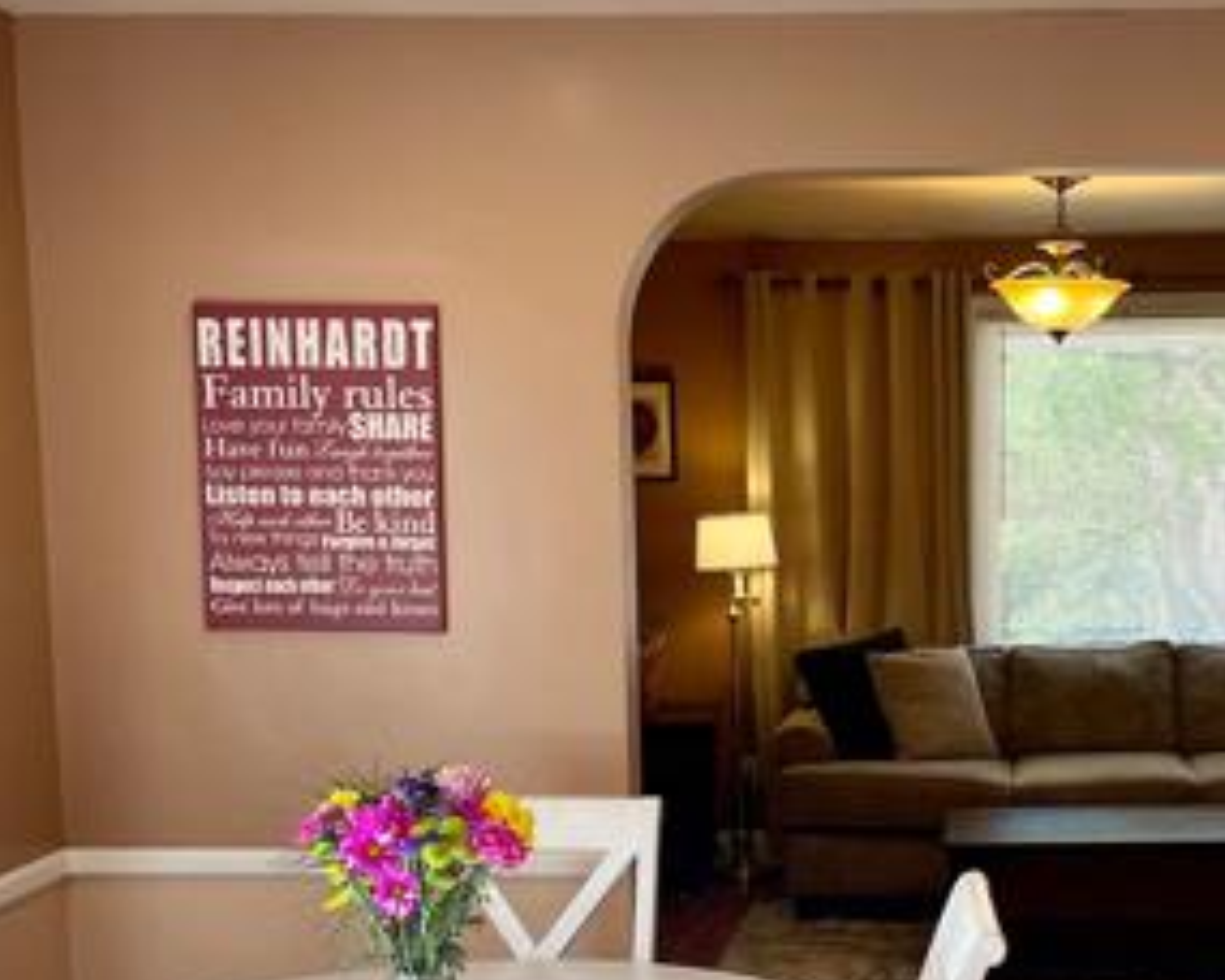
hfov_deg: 32.4
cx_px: 920
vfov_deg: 26.4
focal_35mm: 57
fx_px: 2067
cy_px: 726
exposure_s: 1/120
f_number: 1.6
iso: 100
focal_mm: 5.1
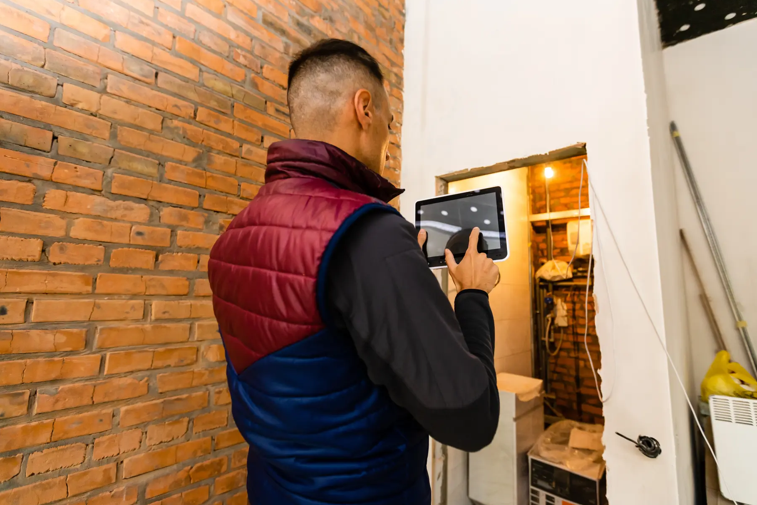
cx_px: 397
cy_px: 239
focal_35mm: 17
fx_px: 357
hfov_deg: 93.2
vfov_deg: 70.4
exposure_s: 1/80
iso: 400
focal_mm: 16
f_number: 2.8
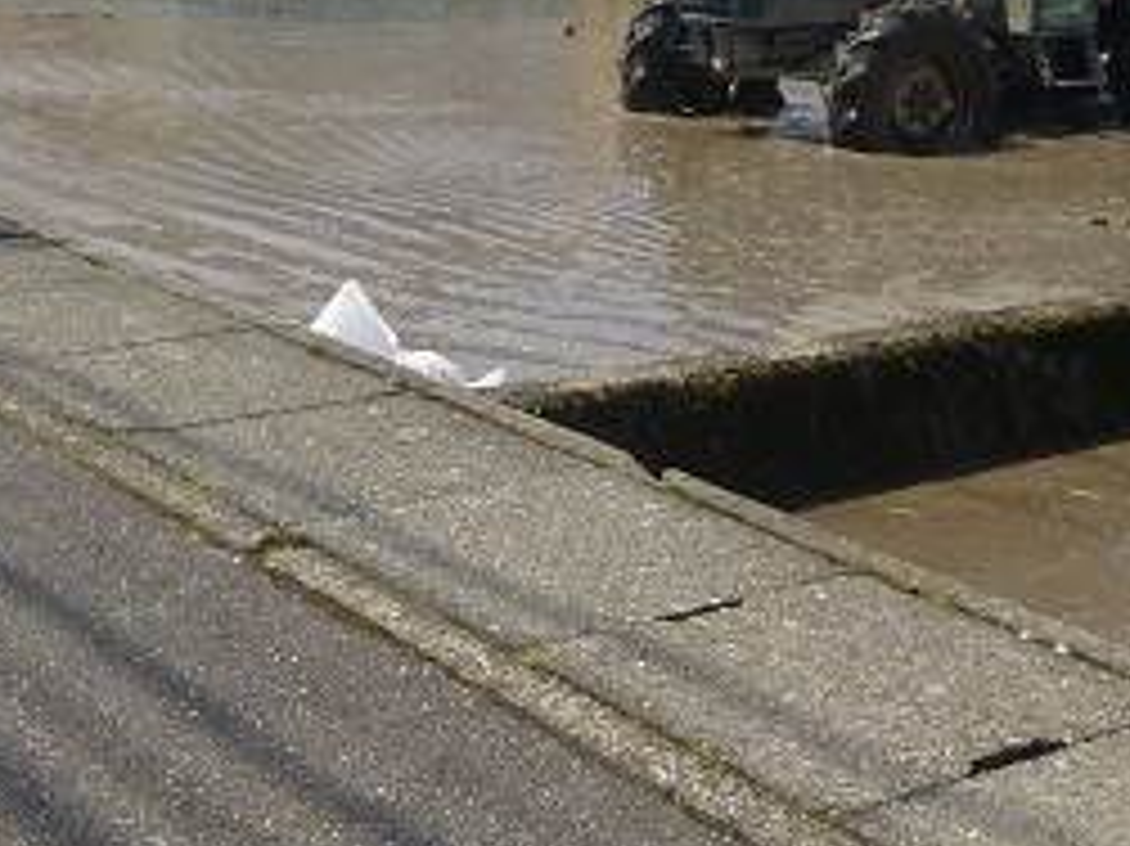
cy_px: -110
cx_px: 423
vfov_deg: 20.2
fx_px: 2251
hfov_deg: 28.1
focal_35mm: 69
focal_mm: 4.5
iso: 100
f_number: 3.9
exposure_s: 1/640
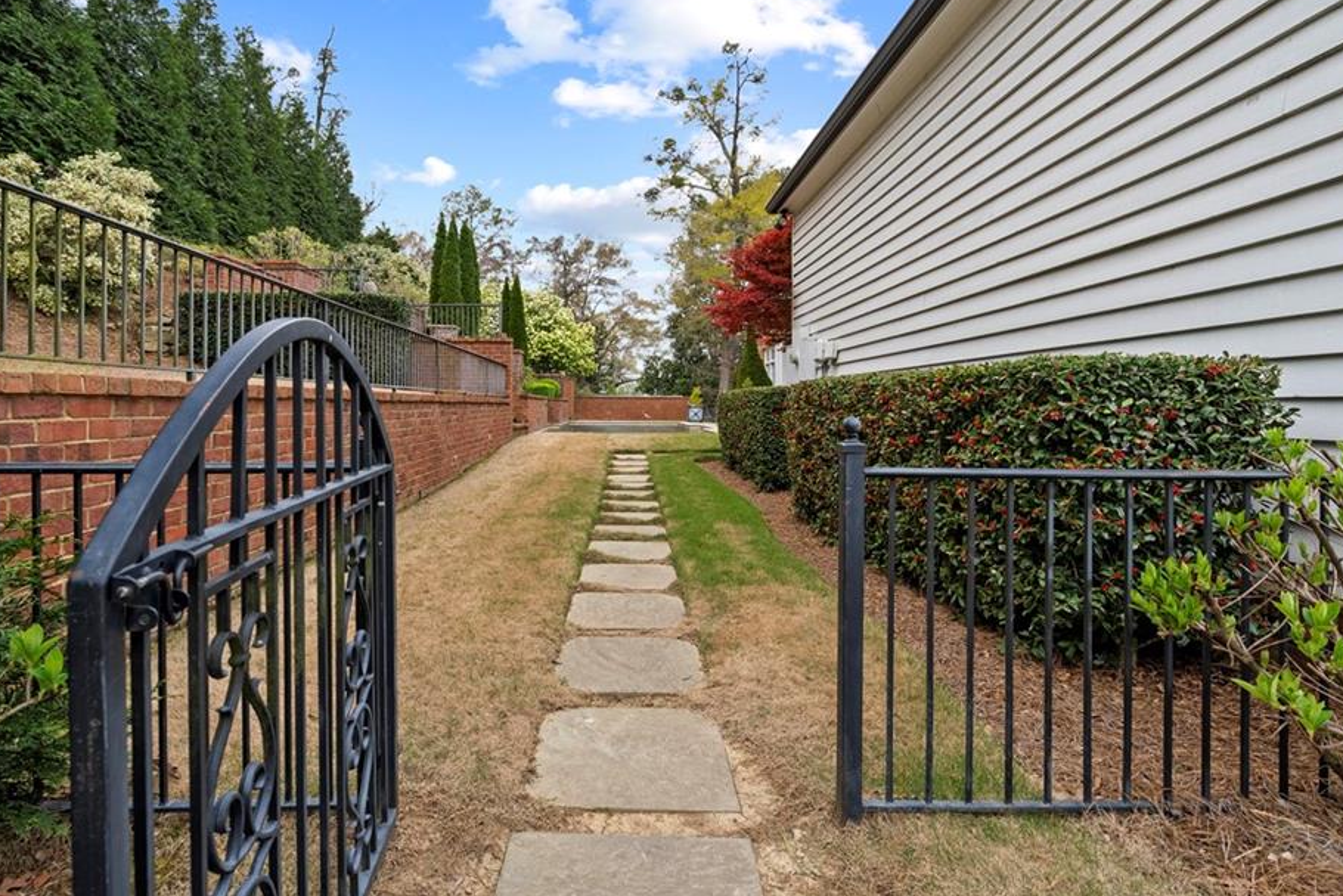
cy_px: 410
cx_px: 630
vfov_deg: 67.3
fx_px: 672
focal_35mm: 18
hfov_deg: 89.9
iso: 800
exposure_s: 1/60
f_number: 8
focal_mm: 16
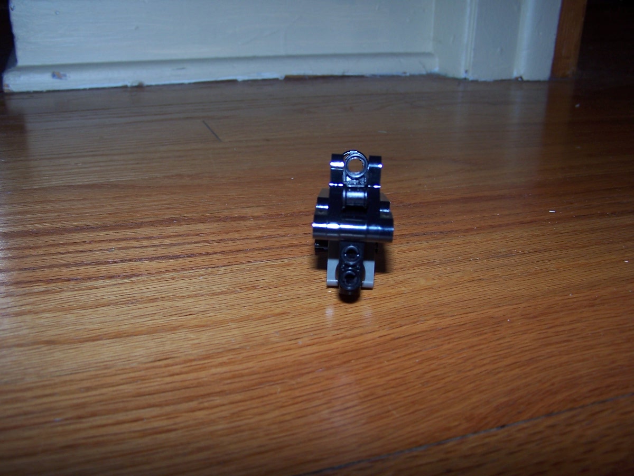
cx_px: 317
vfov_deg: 37.7
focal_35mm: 38
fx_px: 696
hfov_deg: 49.0
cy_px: 238
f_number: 2.8
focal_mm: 6.3
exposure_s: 1/60
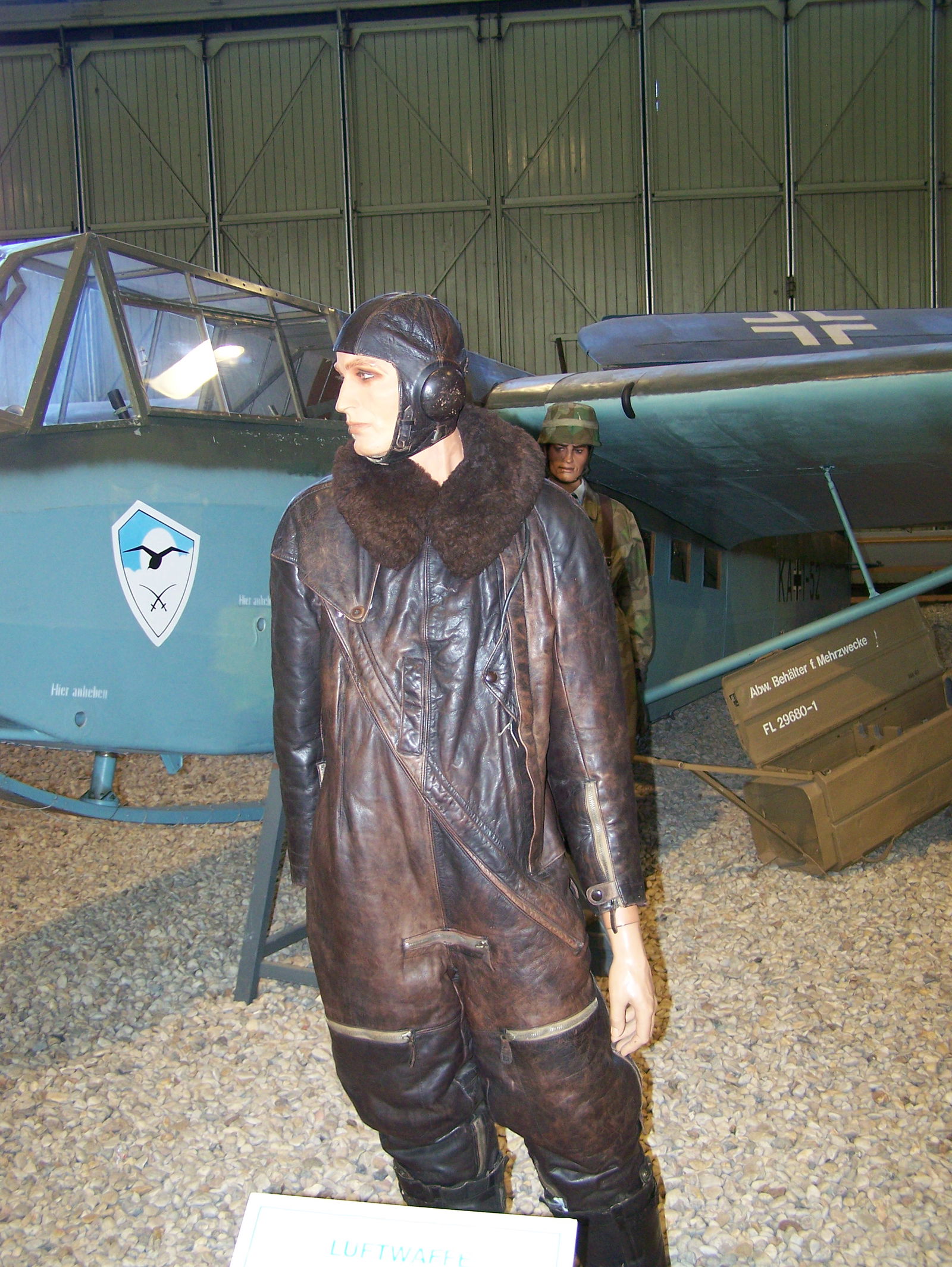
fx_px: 1392
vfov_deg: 48.9
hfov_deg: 37.8
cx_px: 476
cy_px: 634
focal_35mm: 38
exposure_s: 1/60
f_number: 2.8
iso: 160
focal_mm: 6.3
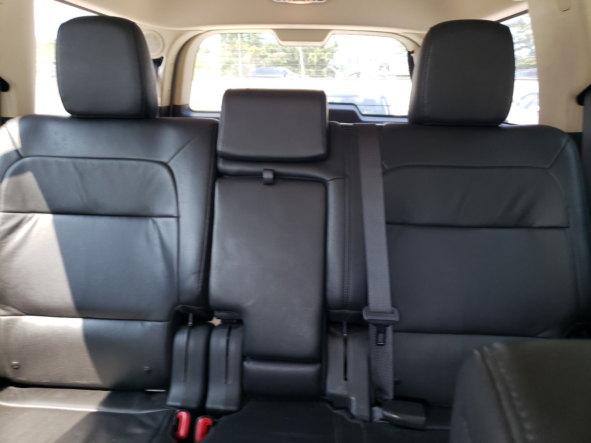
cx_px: 296
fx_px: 444
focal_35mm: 26
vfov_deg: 53.1
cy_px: 222
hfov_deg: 67.3
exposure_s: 1/60.2
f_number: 1.5
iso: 54
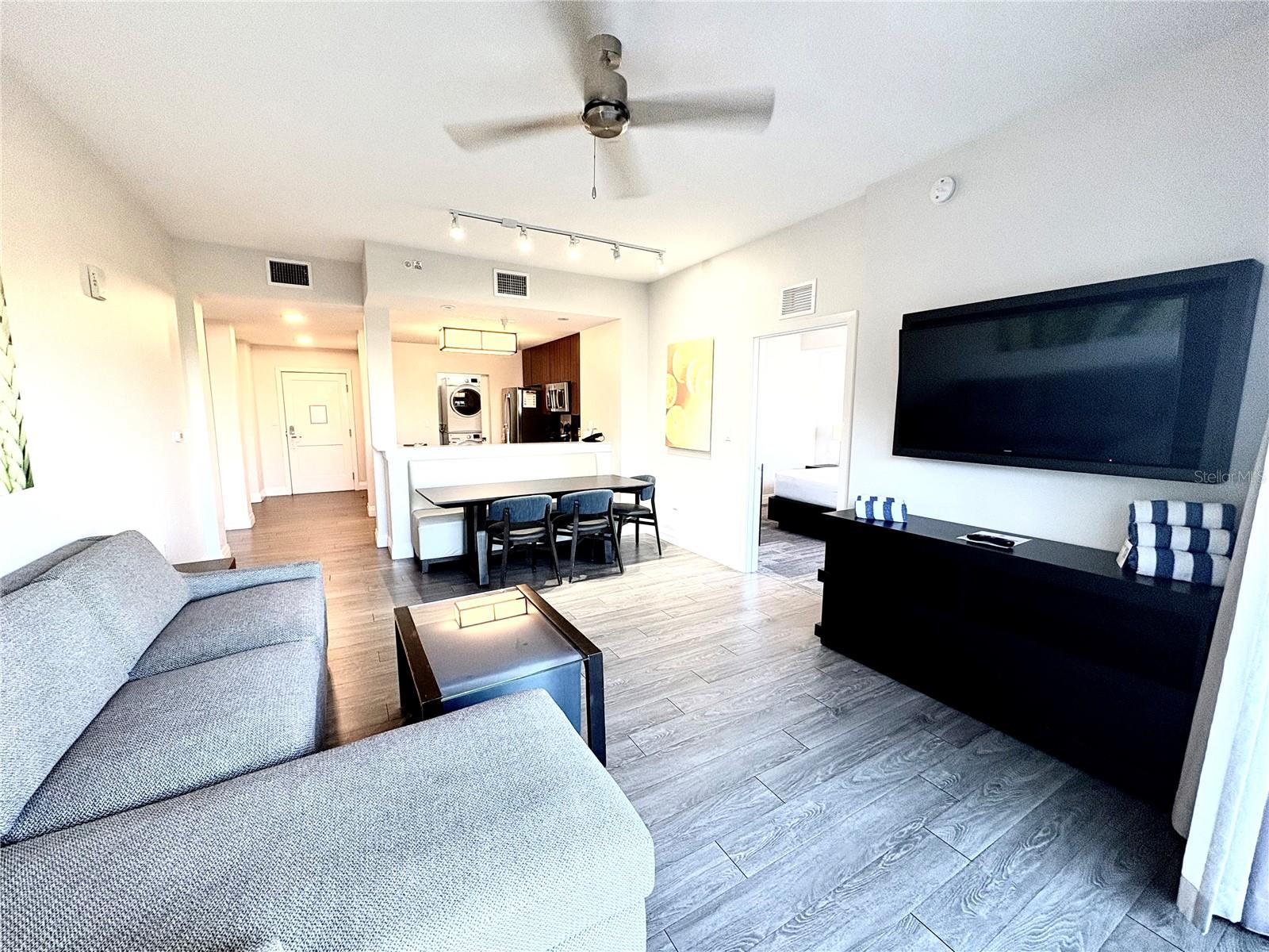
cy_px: 476
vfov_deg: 85.7
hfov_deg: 102.1
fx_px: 513
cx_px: 634
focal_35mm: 14
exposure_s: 1/60
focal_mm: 2.22
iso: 125
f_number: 2.2
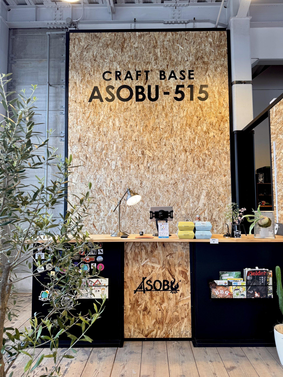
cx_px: 142
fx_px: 262
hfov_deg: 56.8
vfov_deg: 71.6
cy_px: 188
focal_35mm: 24
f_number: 1.78
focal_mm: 6.76
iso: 50
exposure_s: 1/135
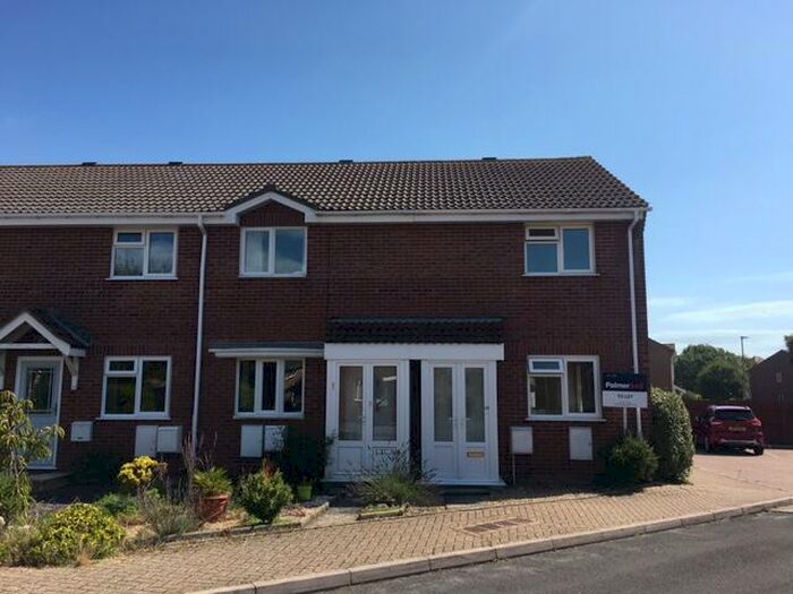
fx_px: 664
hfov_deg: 61.7
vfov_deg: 48.2
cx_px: 396
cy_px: 297
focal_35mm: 29
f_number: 2.2
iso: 25
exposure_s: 1/1603
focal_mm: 4.15
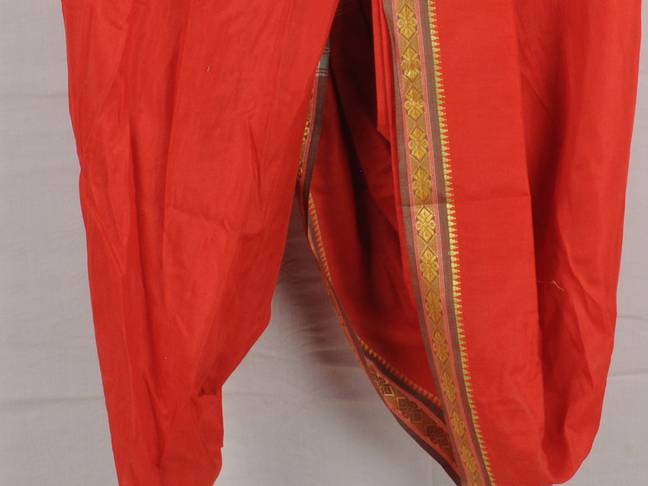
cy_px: -101
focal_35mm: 109
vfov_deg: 13.2
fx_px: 2040
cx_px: 394
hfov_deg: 18.0
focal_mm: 24
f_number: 16
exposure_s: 1/6
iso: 400
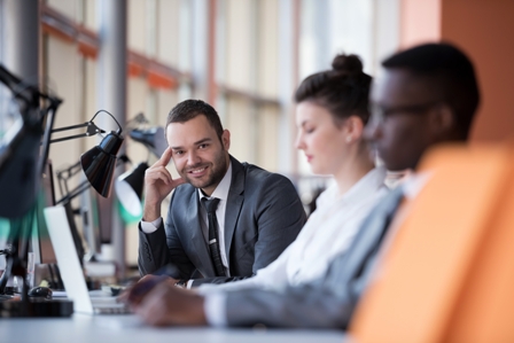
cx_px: 257
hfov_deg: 11.1
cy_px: 172
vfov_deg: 7.4
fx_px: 2642
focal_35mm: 185
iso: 320
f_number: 2.8
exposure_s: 1/320
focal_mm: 185
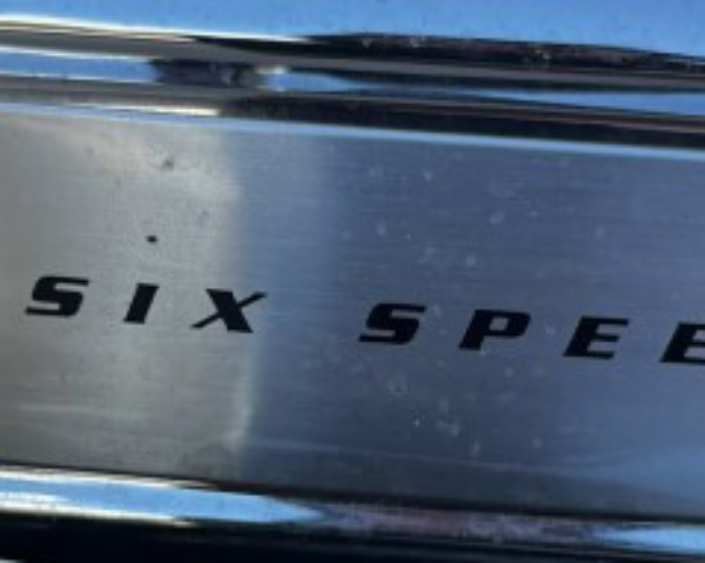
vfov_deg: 17.9
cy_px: 475
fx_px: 1773
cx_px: 375
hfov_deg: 22.5
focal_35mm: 85
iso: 50
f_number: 1.6
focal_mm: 5.1
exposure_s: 1/552
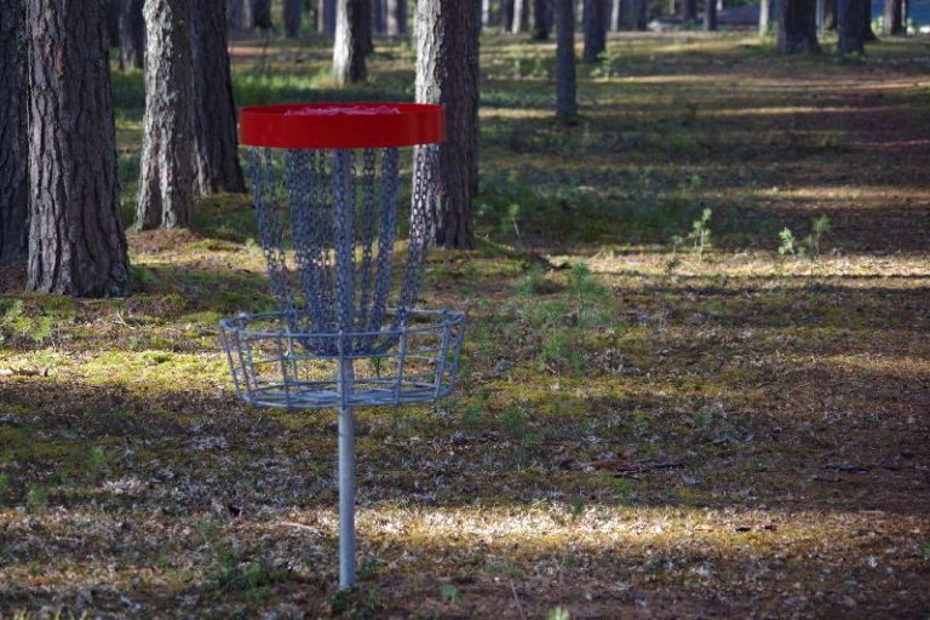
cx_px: 465
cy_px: 310
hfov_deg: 13.1
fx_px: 4056
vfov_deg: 8.7
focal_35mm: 157
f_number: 4.5
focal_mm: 105
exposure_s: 1/160
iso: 400
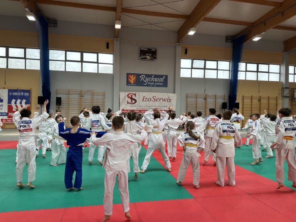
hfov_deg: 71.6
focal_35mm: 24
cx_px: 148
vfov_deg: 56.8
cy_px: 111
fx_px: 205
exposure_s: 1/190
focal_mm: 6.86
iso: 80
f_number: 1.78
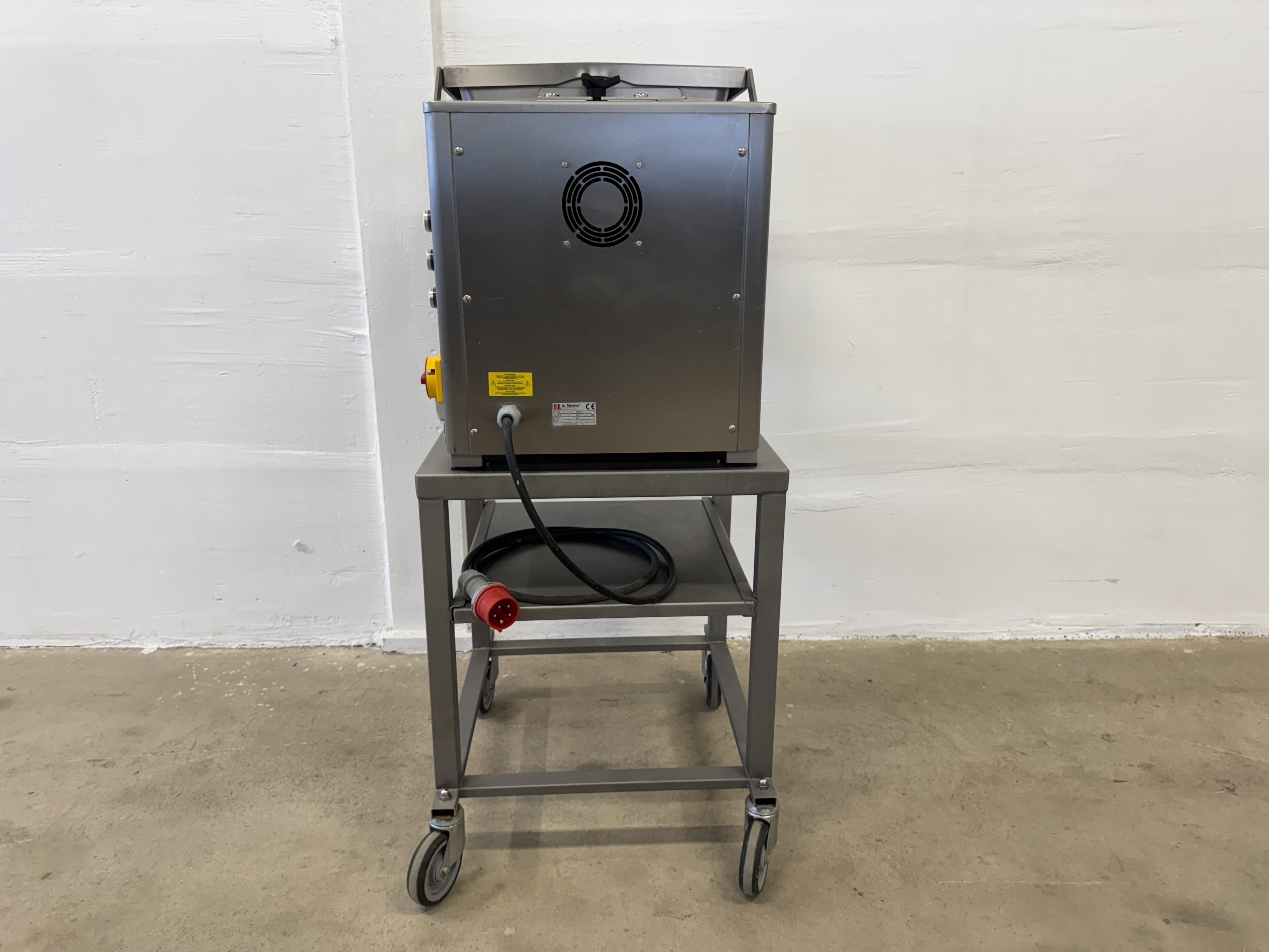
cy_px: 476
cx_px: 634
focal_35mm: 24
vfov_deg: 56.8
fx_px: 880
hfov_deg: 71.6
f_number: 1.78
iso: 125
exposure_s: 1/100
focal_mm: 6.76
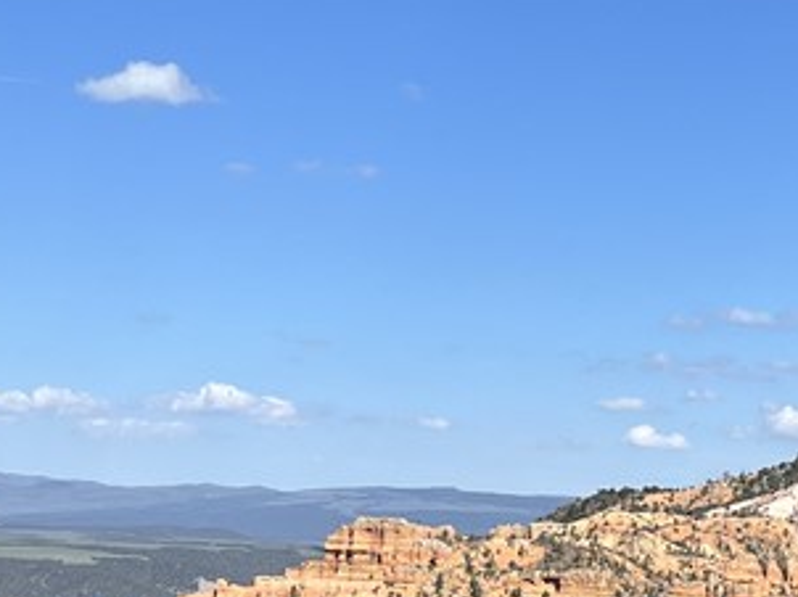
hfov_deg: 15.1
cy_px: 837
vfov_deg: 11.5
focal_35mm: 124
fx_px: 2856
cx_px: 1065
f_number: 1.6
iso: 50
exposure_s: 1/3876
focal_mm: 5.1
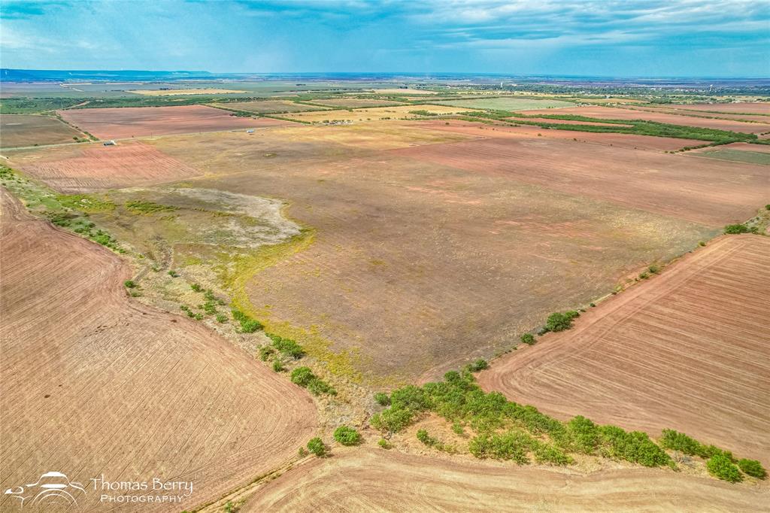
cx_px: 385
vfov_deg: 57.2
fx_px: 470
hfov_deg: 78.6
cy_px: 256
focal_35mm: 22
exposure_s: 1/2000
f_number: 2.8
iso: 110
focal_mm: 8.38
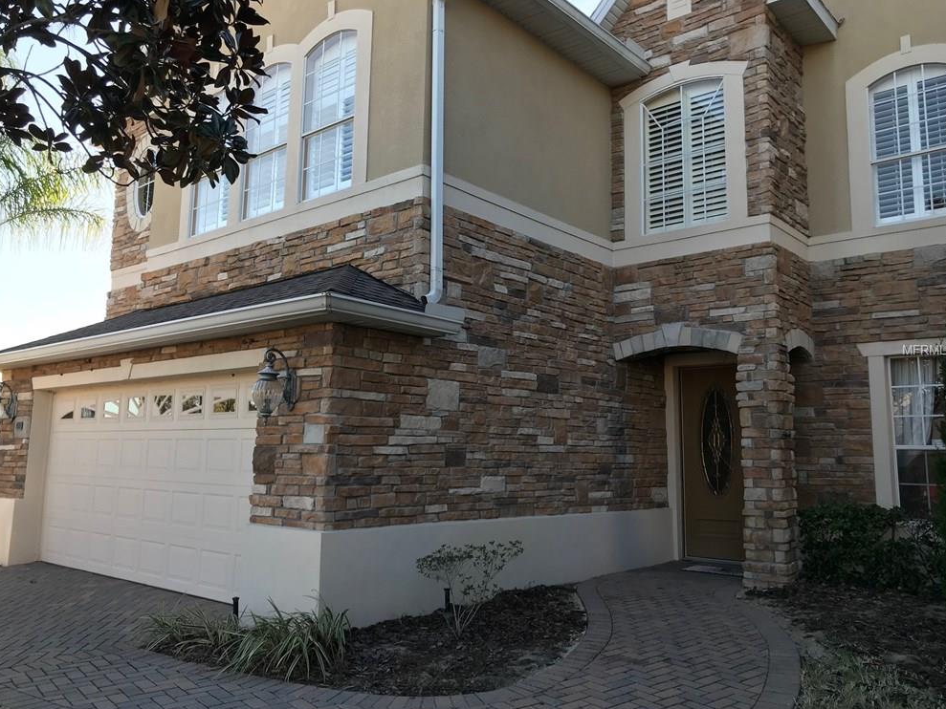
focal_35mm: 29
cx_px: 471
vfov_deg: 48.2
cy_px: 351
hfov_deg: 61.7
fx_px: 793
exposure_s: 1/330
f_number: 1.8
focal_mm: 3.99
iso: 20
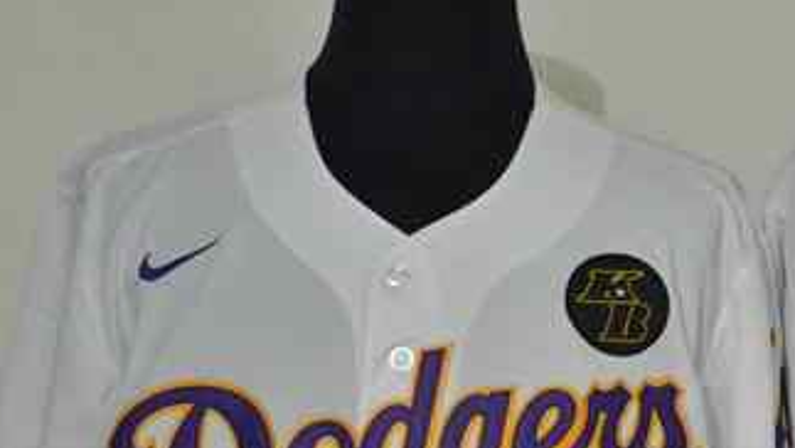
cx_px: 785
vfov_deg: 6.2
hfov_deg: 11.0
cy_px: 566
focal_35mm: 194
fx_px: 4091
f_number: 4.8
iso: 4000
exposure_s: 1/80
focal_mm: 50
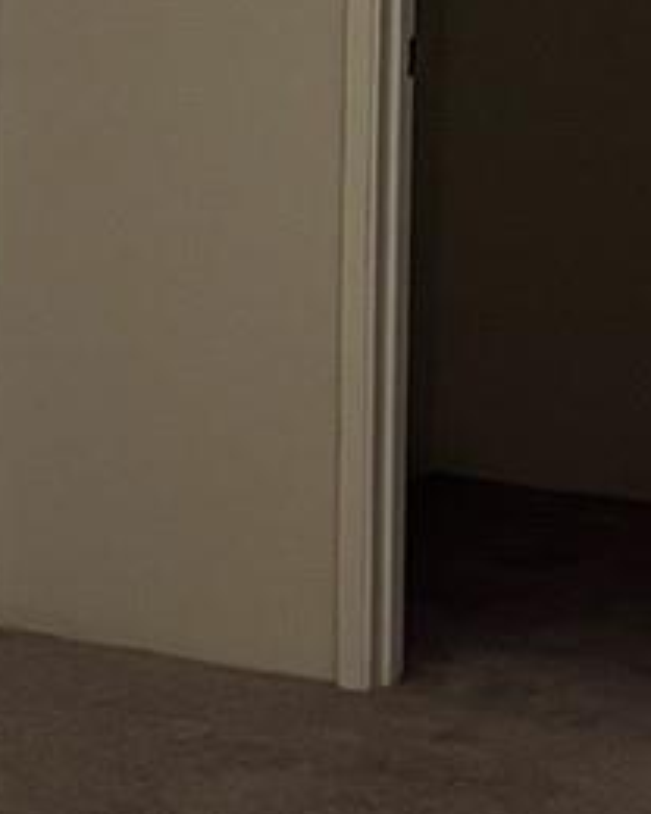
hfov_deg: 9.6
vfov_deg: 12.2
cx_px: -372
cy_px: -41
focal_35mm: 156
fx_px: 3757
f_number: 1.6
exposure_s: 1/60
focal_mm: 5.1
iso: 200
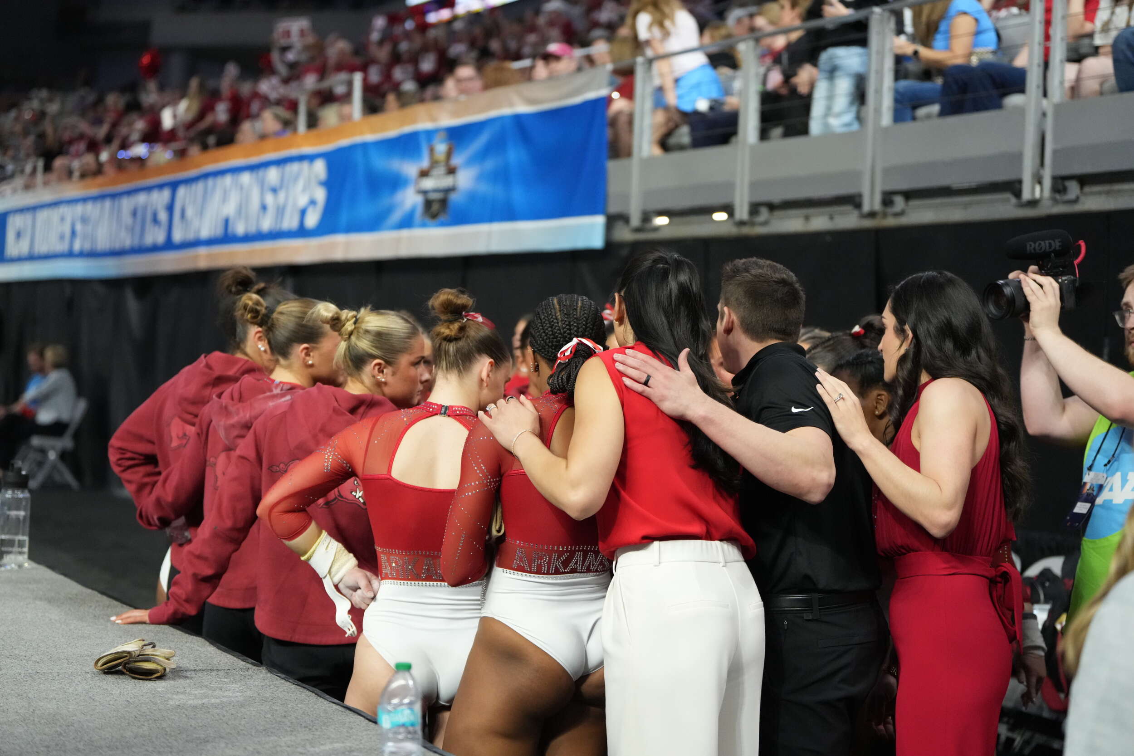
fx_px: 2205
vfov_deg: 19.5
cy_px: 378
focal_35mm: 70
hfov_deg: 28.8
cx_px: 567
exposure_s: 1/1600
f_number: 2.8
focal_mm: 70
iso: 5000
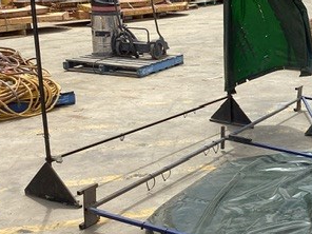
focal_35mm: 67
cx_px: 288
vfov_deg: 21.9
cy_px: 99
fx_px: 604
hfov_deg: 27.8
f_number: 2.4
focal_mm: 3.3
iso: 25
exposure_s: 1/1381
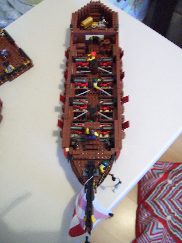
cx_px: 91
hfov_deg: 39.7
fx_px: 252
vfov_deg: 51.4
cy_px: 122
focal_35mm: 36
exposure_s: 1/8
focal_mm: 6
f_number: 2.7
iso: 160
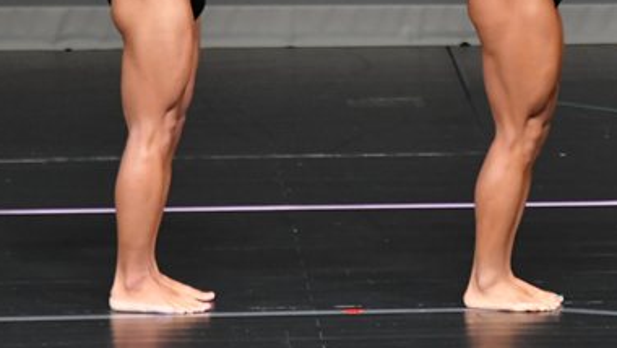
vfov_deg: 1.6
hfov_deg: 2.9
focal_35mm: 737
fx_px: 12061
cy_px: -59
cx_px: 541
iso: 4000
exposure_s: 1/400
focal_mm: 230
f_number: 5.6
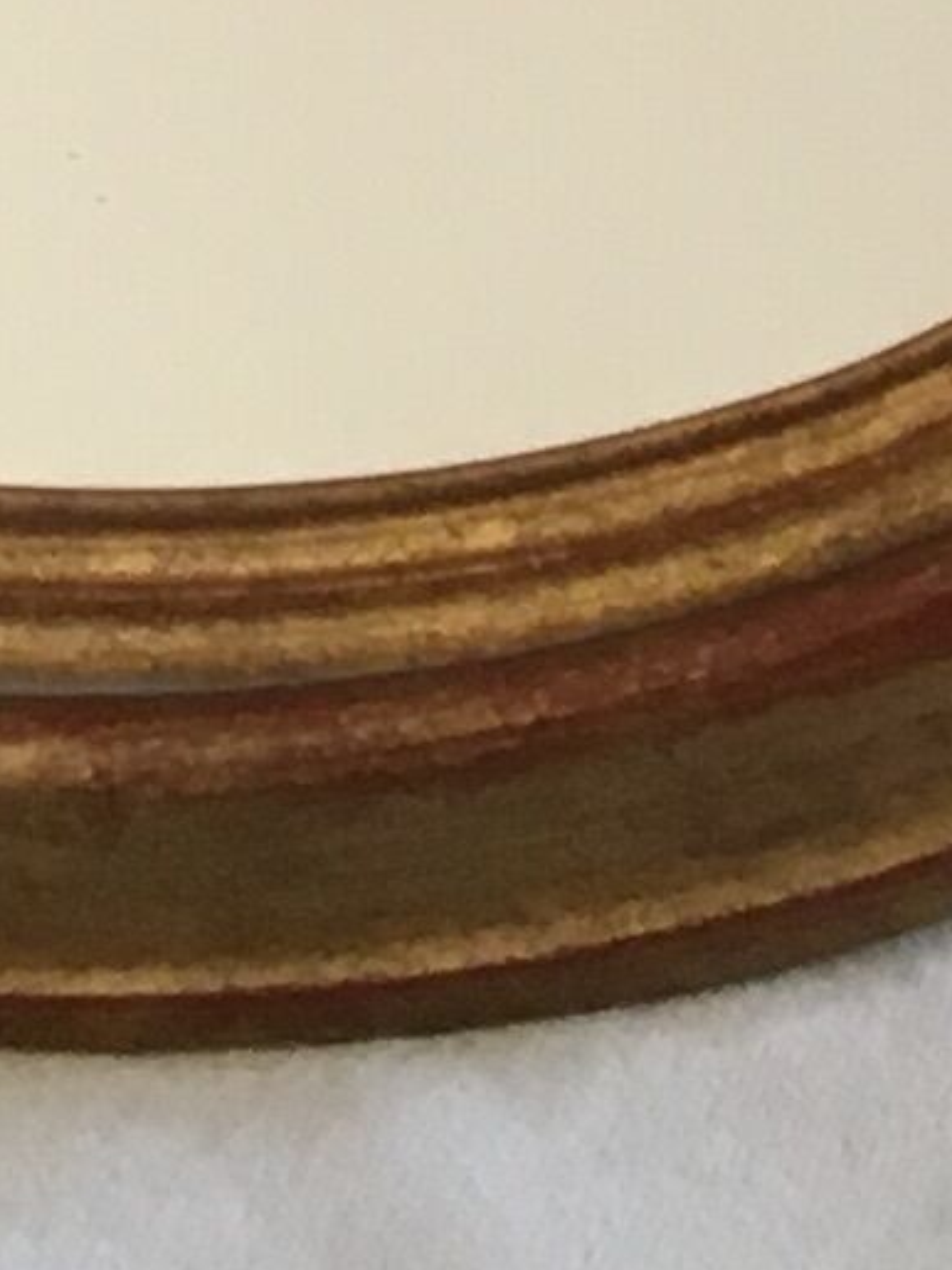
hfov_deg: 6.5
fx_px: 8327
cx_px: 782
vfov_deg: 7.4
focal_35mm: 227
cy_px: -2944
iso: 80
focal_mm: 4.15
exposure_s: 1/33
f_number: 2.2
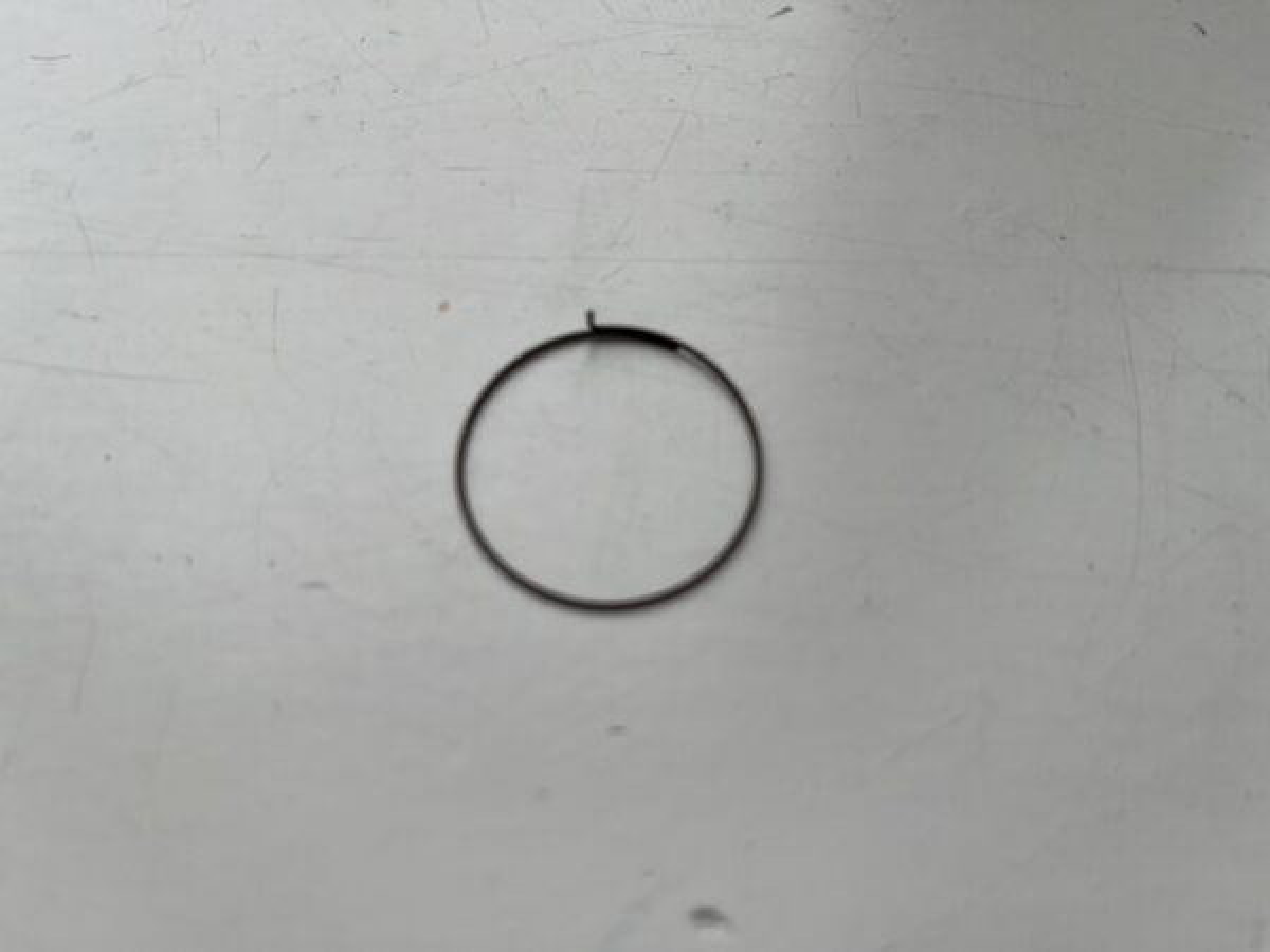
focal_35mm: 26
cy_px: 476
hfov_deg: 67.3
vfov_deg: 53.1
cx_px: 635
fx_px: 954
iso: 50
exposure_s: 1/409
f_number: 1.6
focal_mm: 5.1
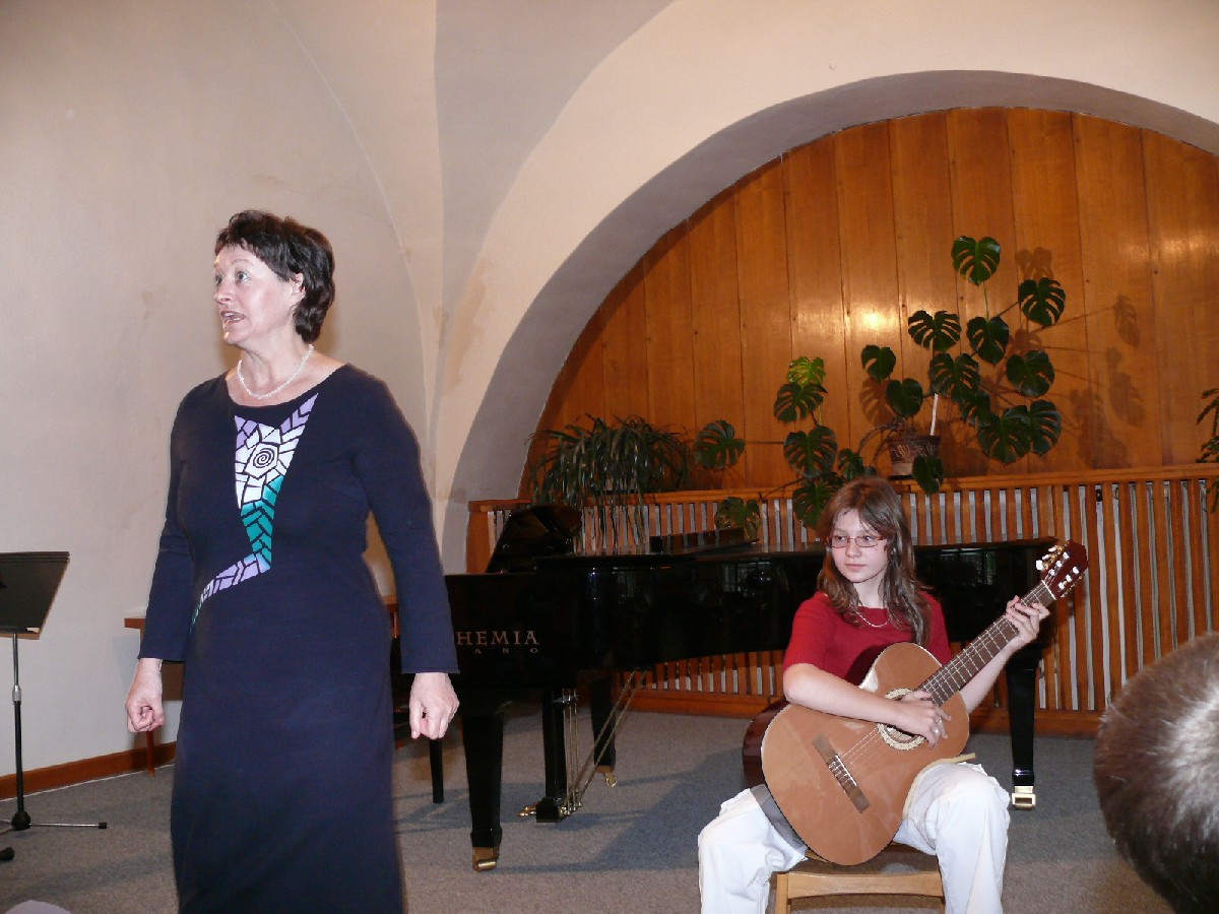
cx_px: 610
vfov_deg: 40.7
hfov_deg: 52.6
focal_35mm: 35
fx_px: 1233
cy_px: 457
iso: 200
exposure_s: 1/30
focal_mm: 7.4
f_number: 2.8
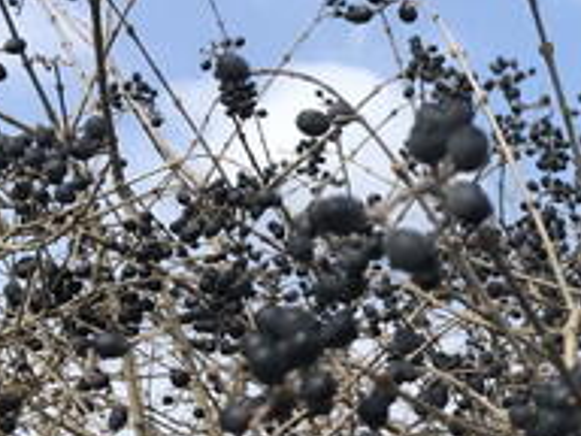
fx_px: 1225
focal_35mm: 73
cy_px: 319
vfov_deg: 20.0
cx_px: 711
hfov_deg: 24.1
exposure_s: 1/1953
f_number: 1.8
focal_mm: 3.99
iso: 20
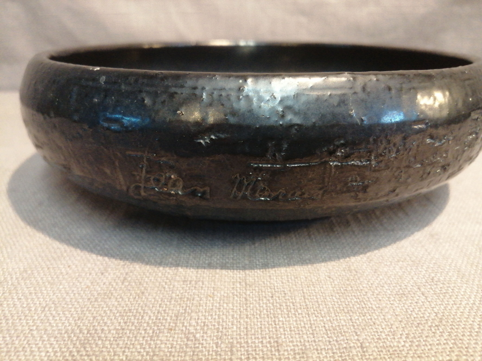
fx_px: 362
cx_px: 241
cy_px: 180
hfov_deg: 67.3
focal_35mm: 26
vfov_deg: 53.1
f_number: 1.8
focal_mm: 3.62
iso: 320
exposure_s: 1/25
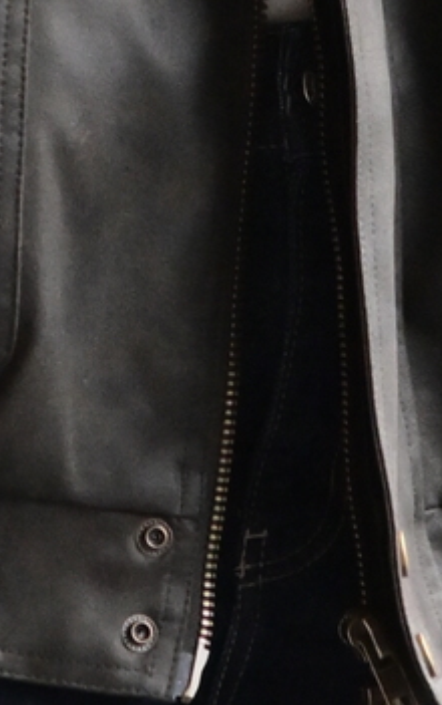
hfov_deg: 1.8
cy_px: -659
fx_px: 14060
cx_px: -60
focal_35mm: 731
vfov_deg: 2.9
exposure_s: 1/250
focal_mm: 105
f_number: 2.5
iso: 3200
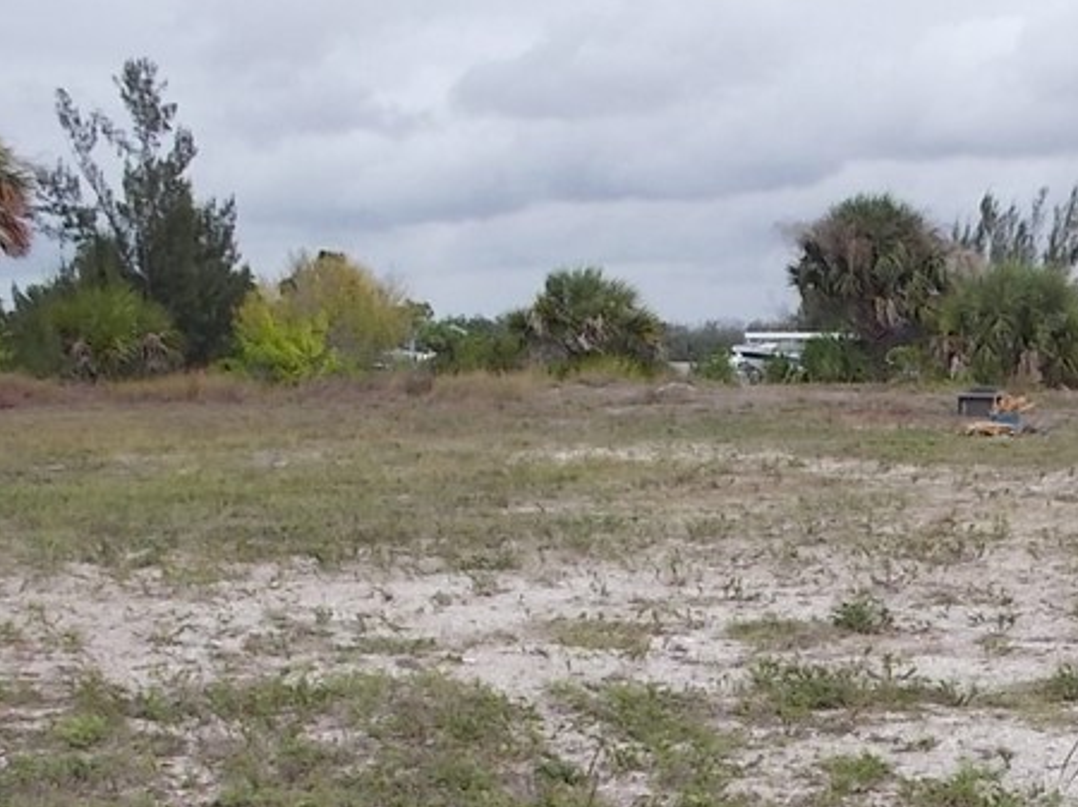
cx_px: 858
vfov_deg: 21.4
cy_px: 831
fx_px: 2054
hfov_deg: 28.8
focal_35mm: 66
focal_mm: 4.1
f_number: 3.3
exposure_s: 1/200
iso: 80
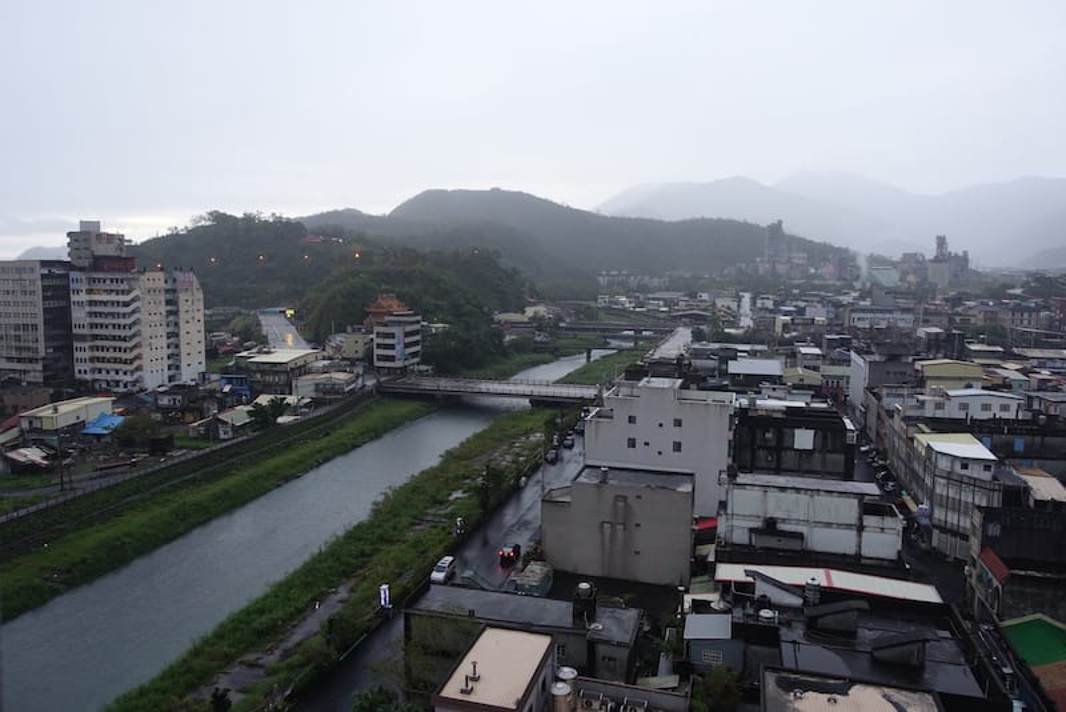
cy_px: 356
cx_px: 533
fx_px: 711
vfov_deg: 53.2
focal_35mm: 24
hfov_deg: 73.7
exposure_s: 1/30
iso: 125
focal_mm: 8.8
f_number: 2
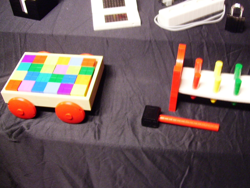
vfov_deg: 33.5
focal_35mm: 43
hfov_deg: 43.7
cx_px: 143
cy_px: 79
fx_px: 311
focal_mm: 6
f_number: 2.7
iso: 160
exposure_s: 1/8
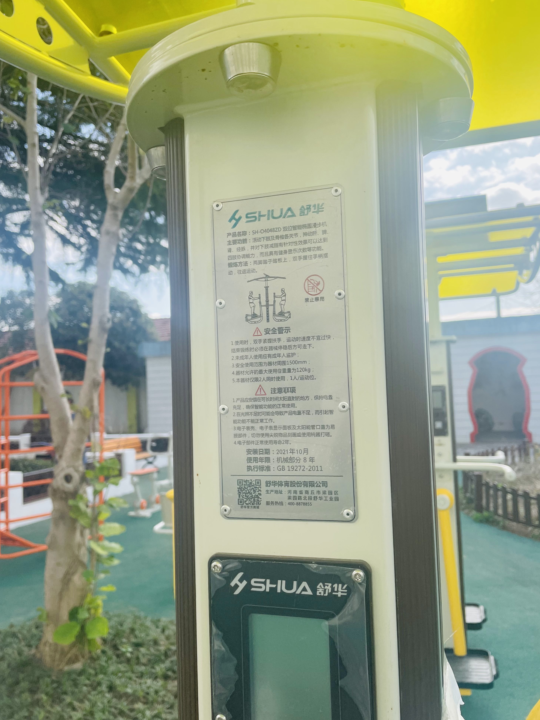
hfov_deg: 51.3
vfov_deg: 65.3
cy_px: 355
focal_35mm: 27
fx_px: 562
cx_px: 277
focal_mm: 4.2
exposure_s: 1/1350
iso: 32
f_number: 1.6
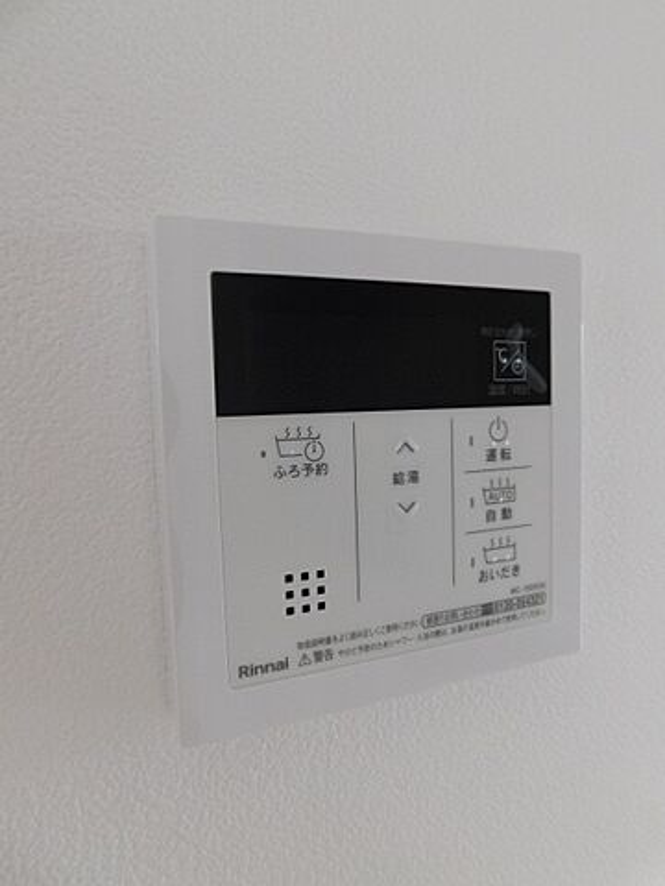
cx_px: 332
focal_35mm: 23
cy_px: 443
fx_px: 589
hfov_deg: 58.9
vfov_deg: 73.9
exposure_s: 1/50
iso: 125
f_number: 3
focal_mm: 4
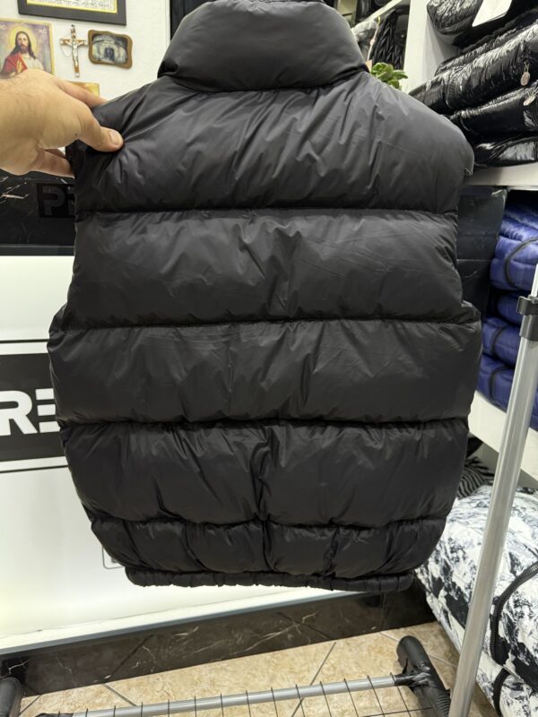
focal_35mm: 24
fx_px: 497
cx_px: 269
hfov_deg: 56.8
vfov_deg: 71.6
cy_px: 358
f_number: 1.78
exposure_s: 1/100
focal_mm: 6.76
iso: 400
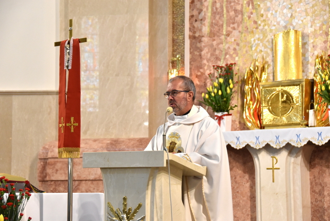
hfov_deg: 18.2
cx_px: 165
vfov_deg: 12.2
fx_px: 1032
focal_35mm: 112
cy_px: 110
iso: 1600
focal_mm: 75
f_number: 5
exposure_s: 1/125
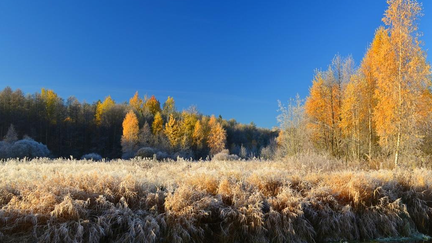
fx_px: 504
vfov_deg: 27.1
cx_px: 251
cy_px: 141
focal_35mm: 44
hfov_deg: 46.2
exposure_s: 1/50
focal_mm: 24
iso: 100
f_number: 8
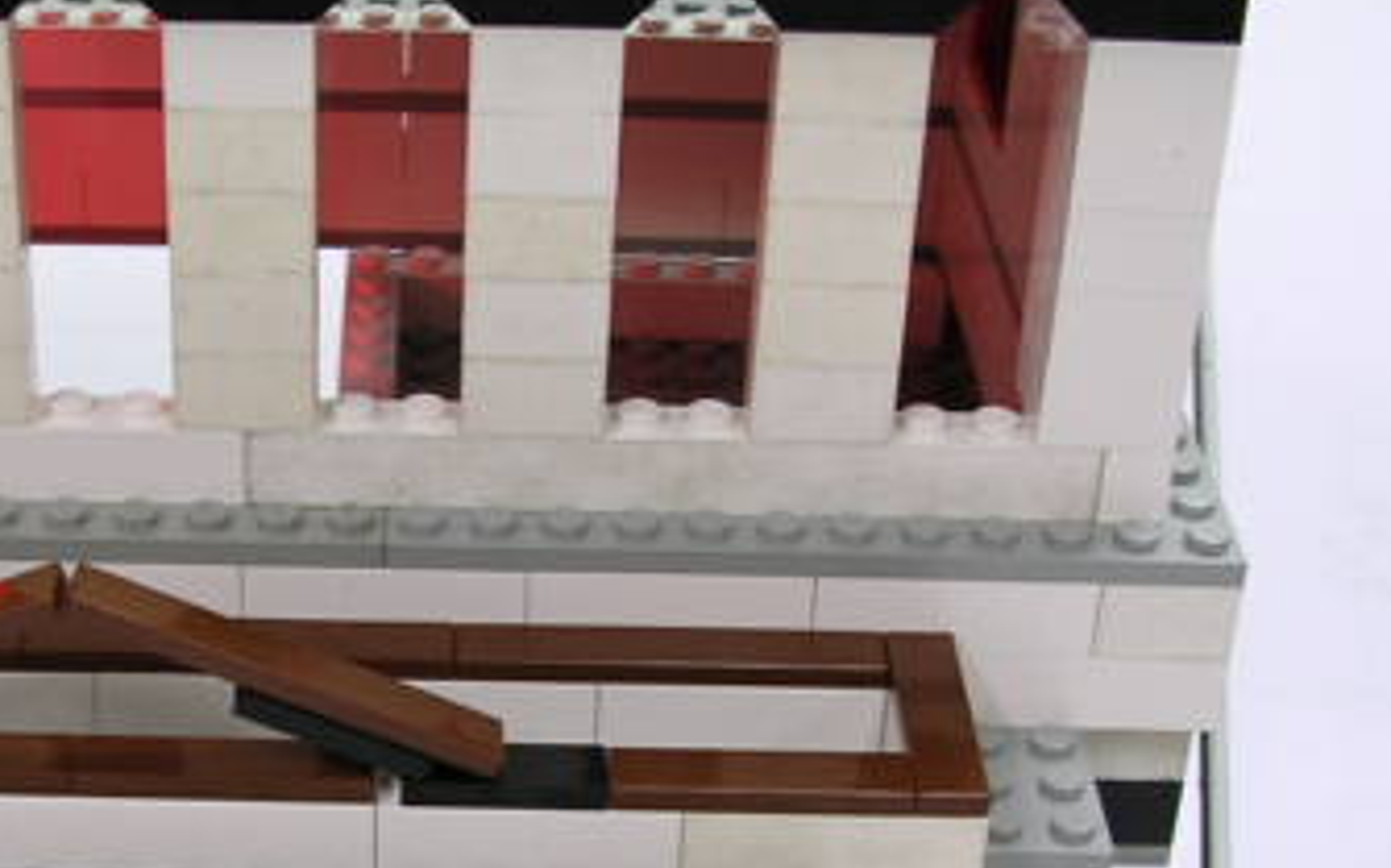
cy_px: 611
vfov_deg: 16.9
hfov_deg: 26.2
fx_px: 2918
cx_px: 224
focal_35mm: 77
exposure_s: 1/7.5
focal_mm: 5.8
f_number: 2.8
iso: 100
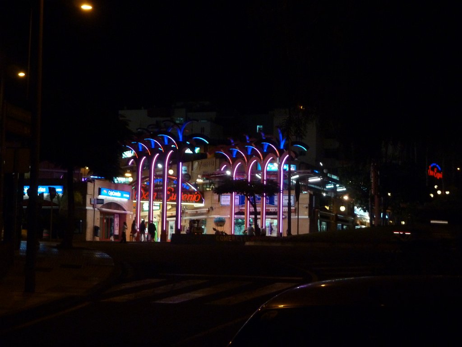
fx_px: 1041
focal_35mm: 78
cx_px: 231
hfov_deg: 25.0
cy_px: 174
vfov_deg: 18.9
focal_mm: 12.8
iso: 400
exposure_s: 1/15
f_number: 4.2
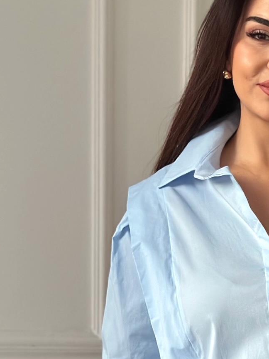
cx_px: 248
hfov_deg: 13.1
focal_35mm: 112
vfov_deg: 17.2
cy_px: 344
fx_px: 1160
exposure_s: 1/40
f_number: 1.78
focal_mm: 6.86
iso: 640
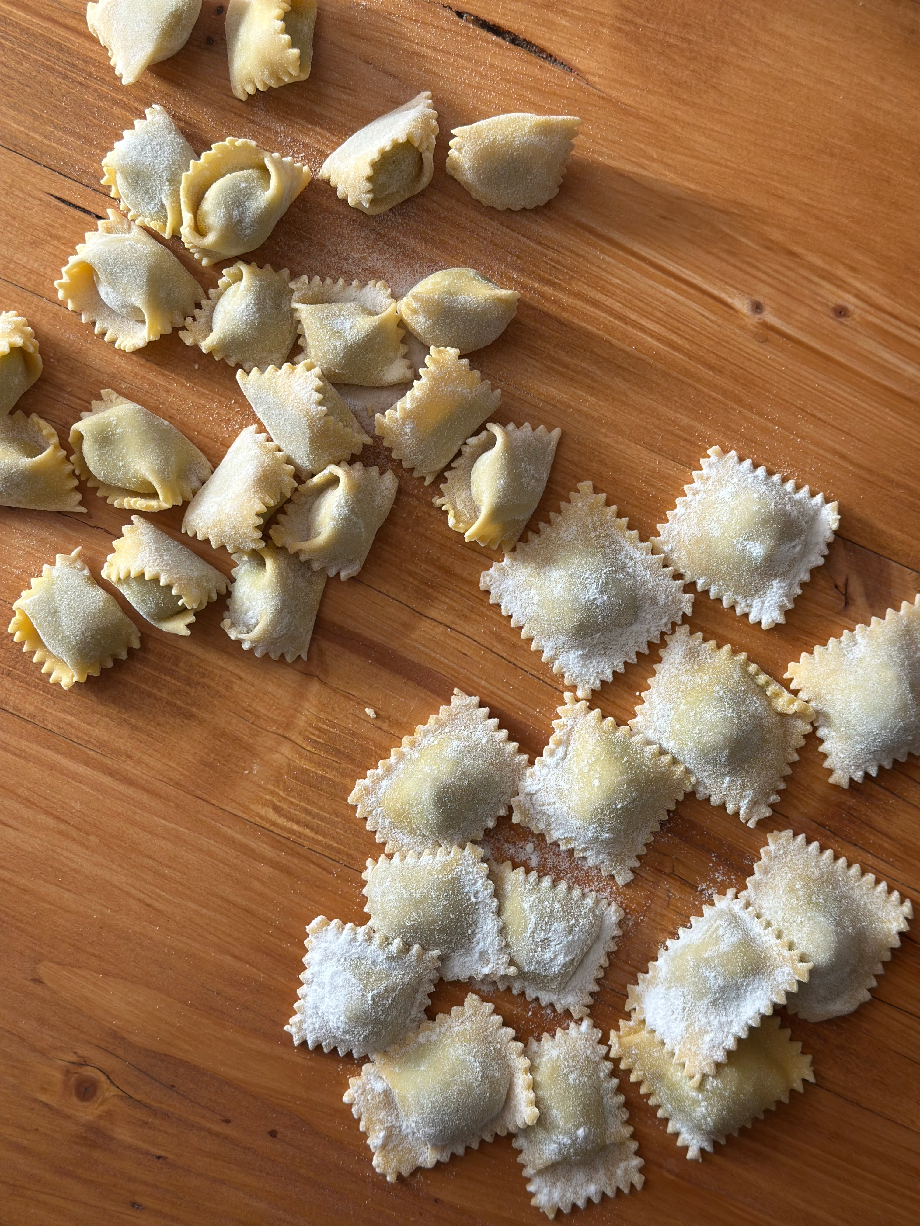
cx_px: 460
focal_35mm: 48
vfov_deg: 39.7
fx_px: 1701
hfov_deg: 30.3
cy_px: 613
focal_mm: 6.86
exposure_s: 1/168
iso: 64
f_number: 1.78
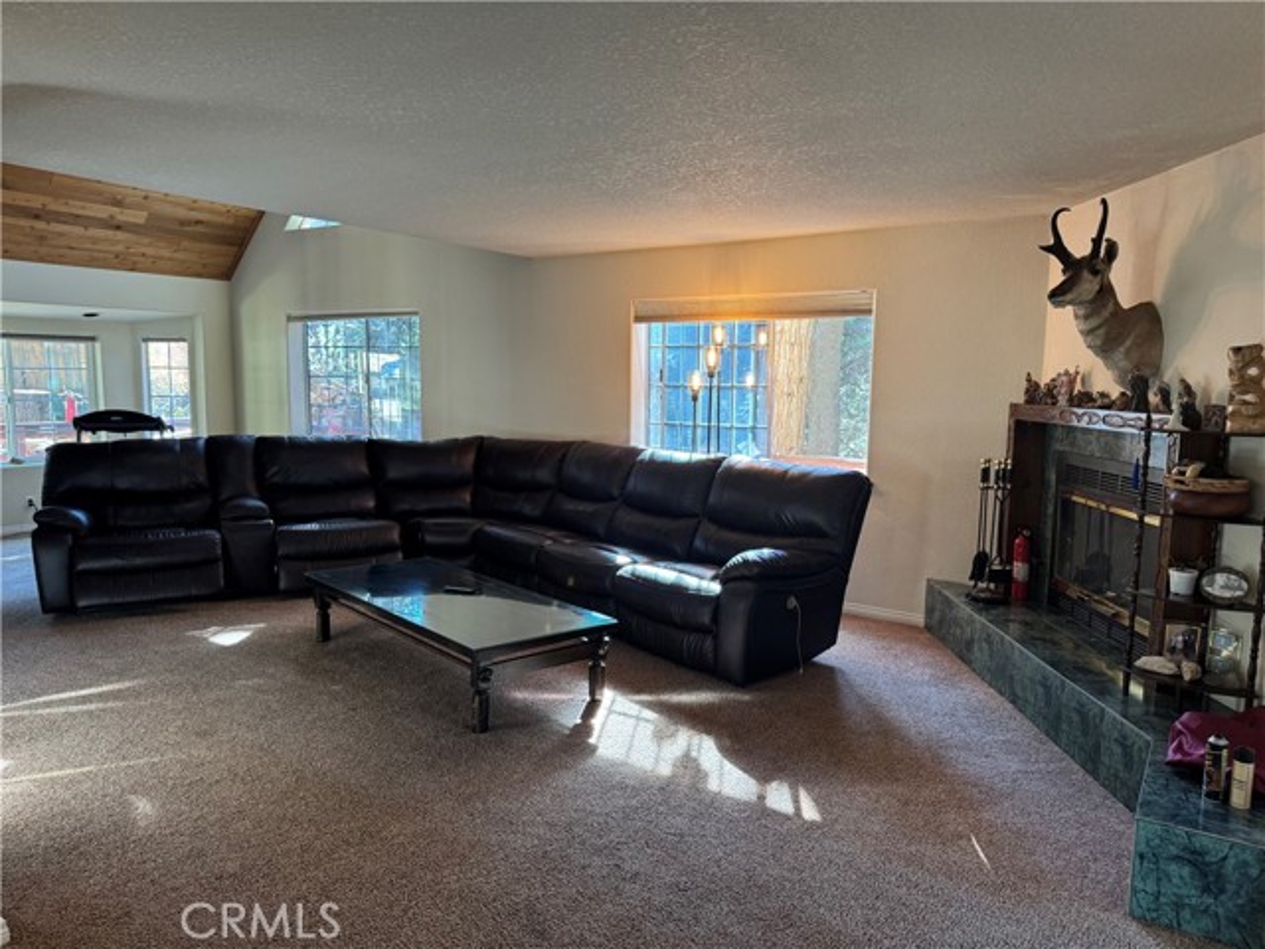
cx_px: 632
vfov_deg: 56.8
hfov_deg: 71.6
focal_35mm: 24
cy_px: 474
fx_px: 877
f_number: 1.78
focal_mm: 6.76
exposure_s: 1/60
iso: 250
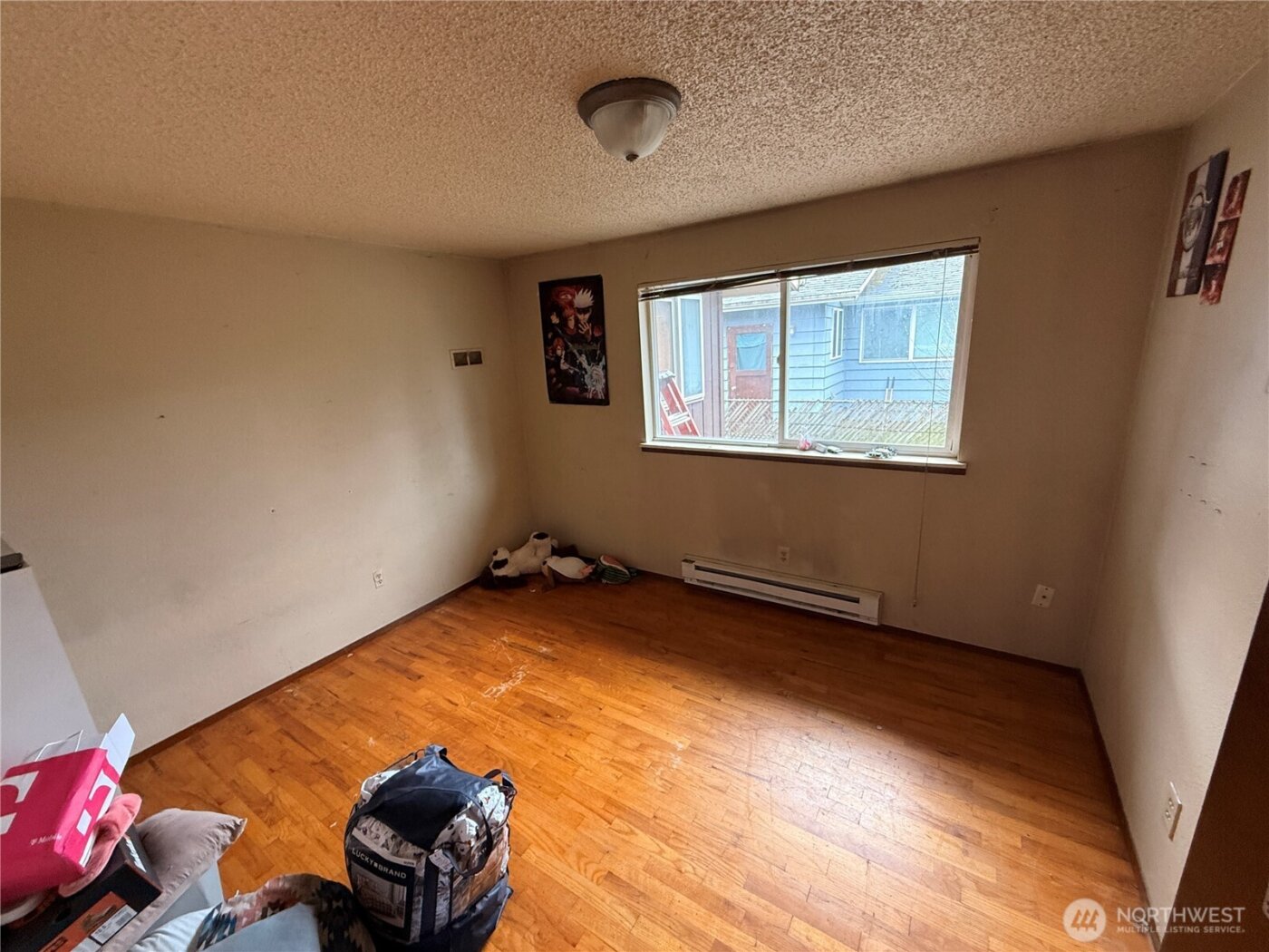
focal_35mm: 14
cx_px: 634
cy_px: 476
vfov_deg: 85.7
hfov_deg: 102.1
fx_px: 513
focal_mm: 2.22
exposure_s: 1/120
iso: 320
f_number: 2.2
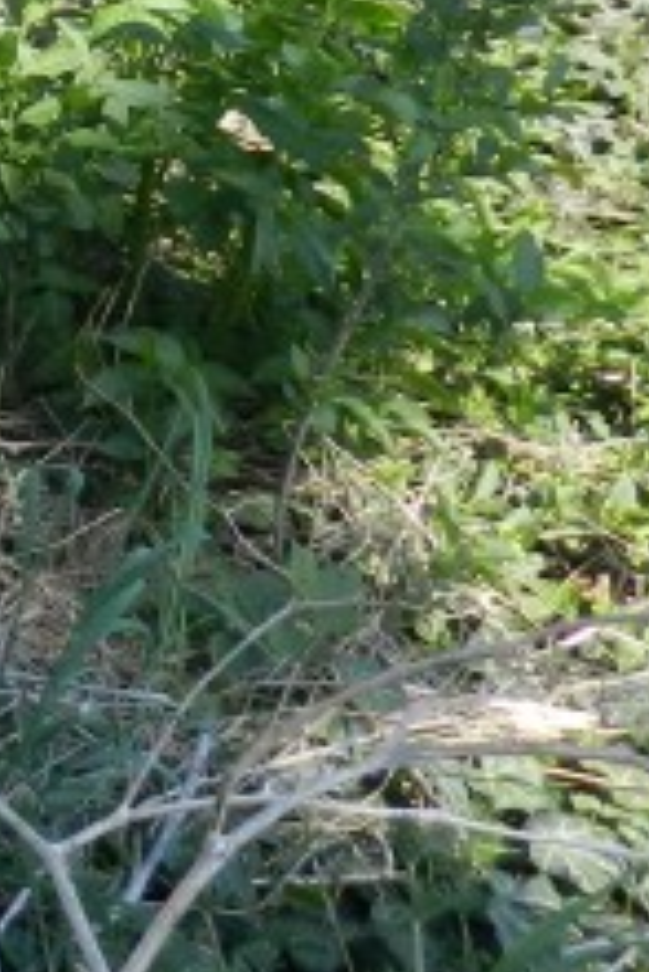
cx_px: -848
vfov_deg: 21.9
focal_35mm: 87
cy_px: -146
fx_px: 2349
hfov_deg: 12.7
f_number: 3.4
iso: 160
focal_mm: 4
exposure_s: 1/640
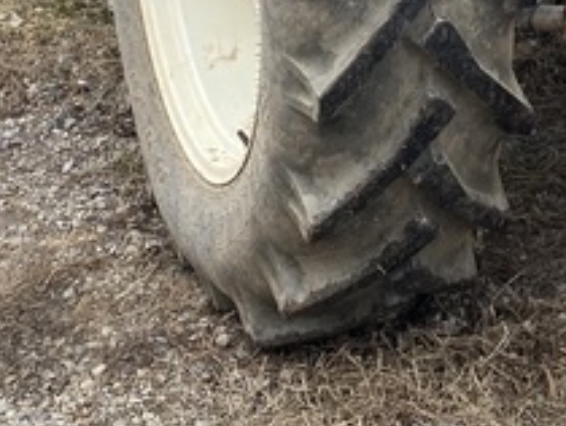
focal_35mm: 99
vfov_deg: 13.4
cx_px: 620
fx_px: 1621
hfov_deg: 19.0
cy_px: -348
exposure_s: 1/1135
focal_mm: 4.25
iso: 32
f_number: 1.8
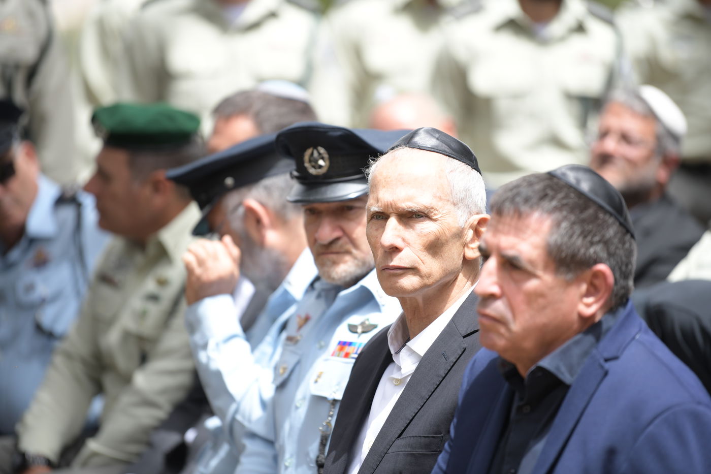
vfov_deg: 6.9
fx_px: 3949
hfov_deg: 10.3
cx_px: 356
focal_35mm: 200
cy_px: 237
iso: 500
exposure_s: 1/2000
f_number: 2.8
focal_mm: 200
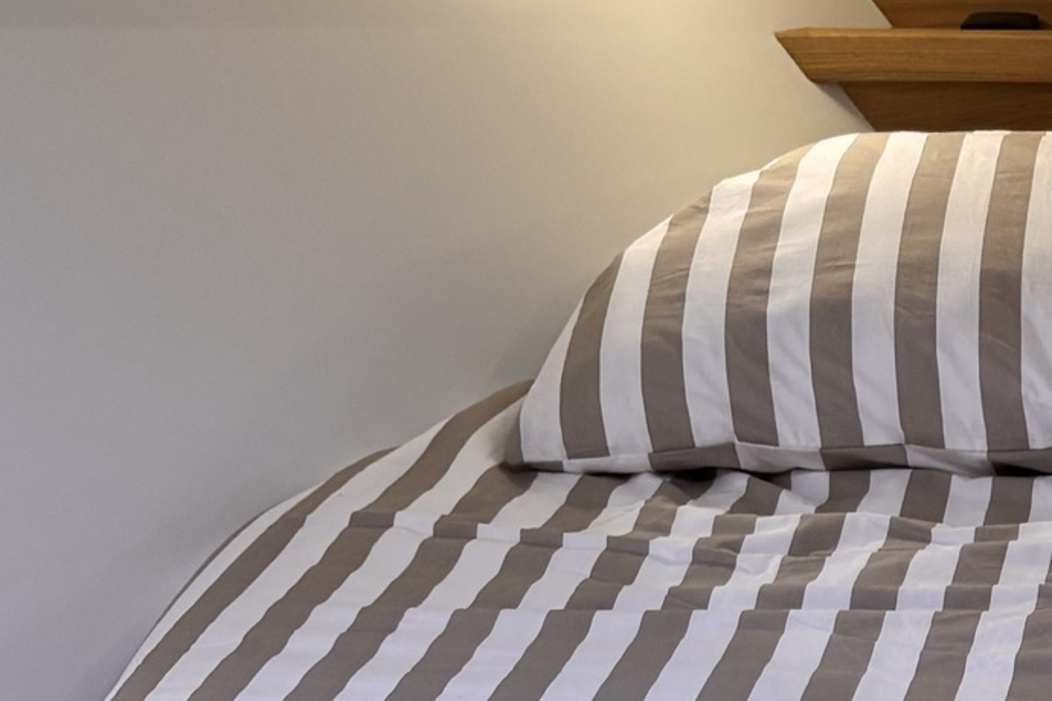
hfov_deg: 18.9
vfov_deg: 13.5
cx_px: 1455
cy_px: 897
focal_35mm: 98
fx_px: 2864
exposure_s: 1/121
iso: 125
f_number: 1.6
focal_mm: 5.96
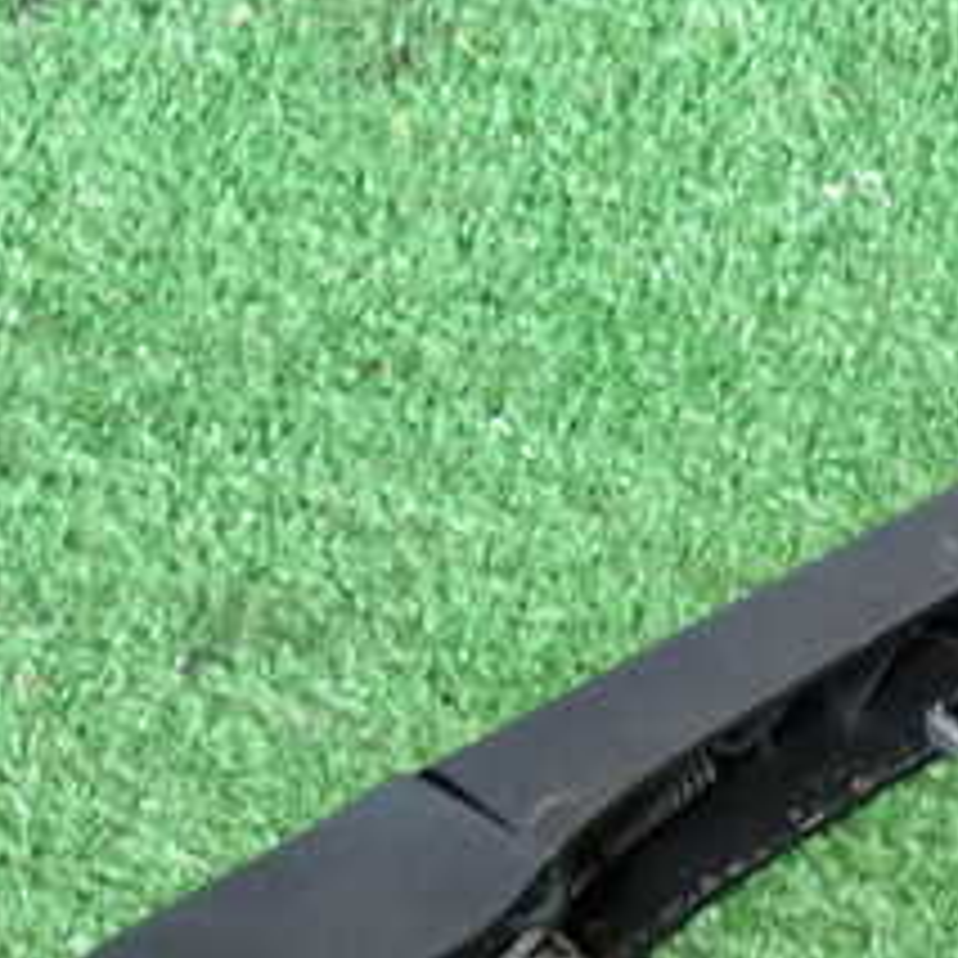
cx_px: 1237
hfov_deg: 14.3
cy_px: 607
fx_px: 3663
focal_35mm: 117
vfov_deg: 14.9
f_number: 3.1
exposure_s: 1/30
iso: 800
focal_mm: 8.4
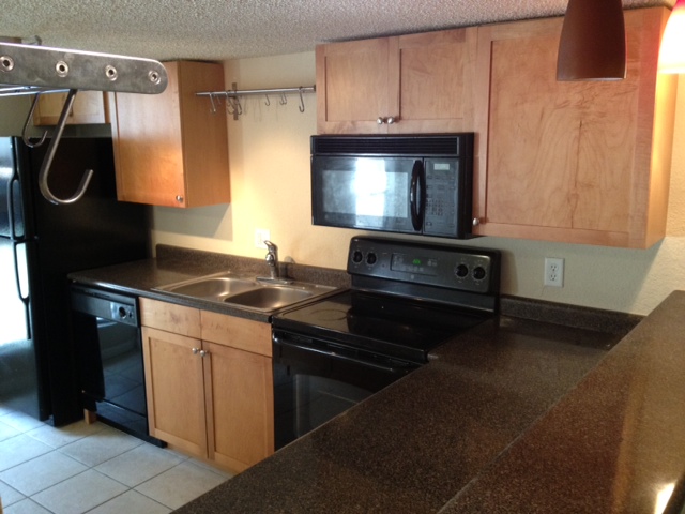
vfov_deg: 40.7
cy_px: 257
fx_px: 693
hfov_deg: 52.6
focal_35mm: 35
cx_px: 342
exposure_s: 1/20
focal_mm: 4.28
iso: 200
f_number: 2.4
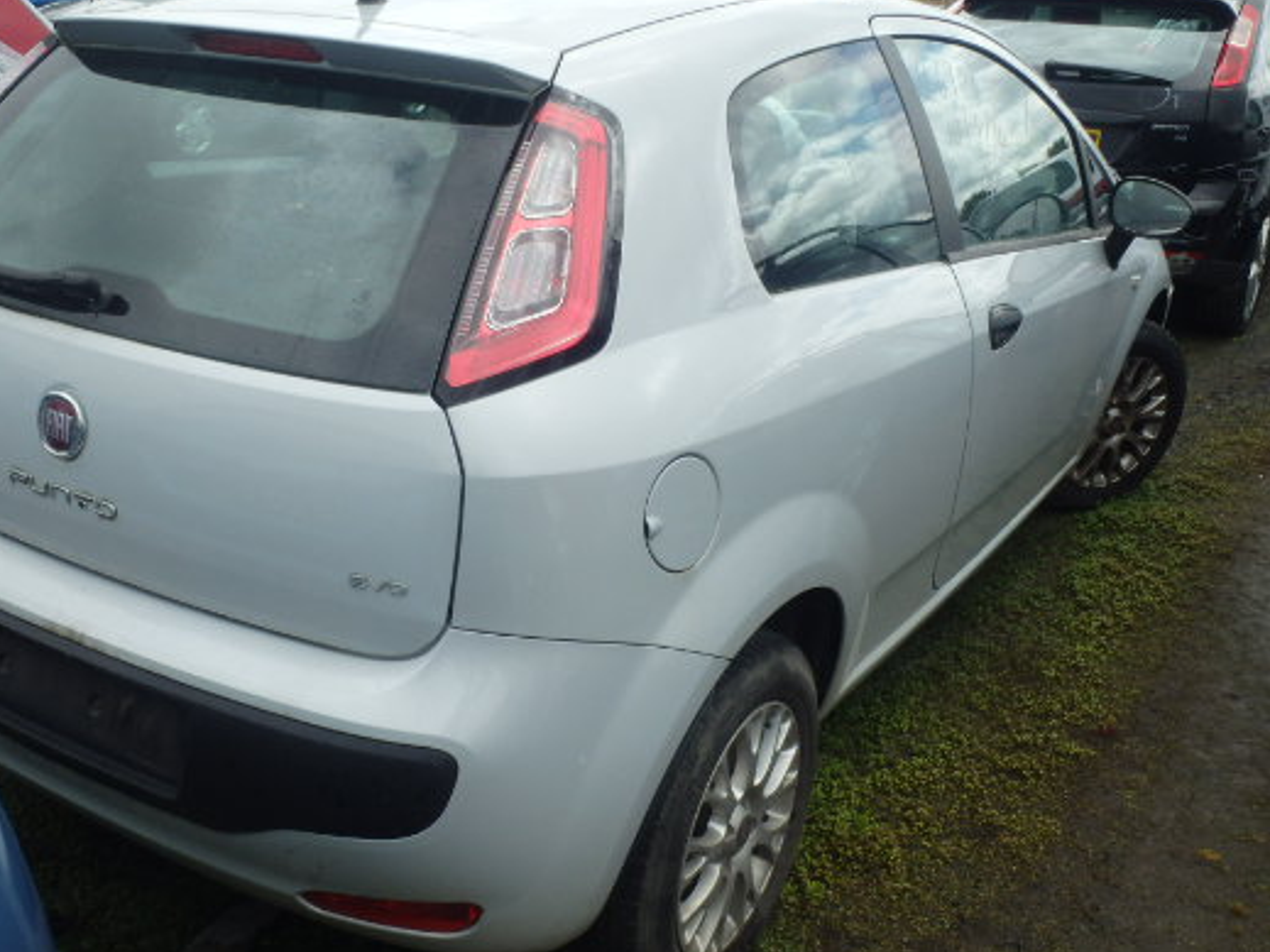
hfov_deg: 50.1
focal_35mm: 37
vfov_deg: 38.6
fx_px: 1357
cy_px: 494
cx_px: 568
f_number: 4.1
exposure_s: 1/500
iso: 125
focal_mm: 5.4
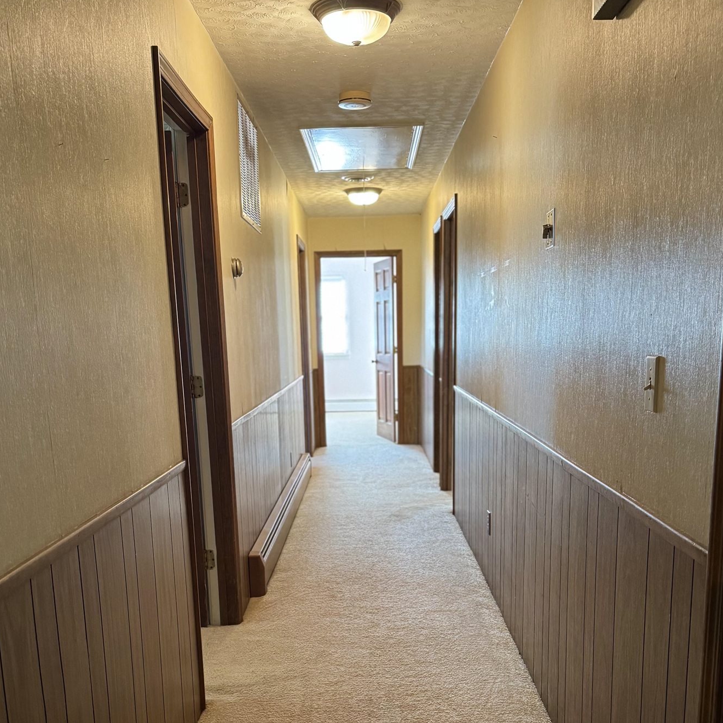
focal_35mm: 37
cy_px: 528
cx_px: 366
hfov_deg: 44.9
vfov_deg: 43.7
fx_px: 874
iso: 500
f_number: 1.78
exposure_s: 1/60
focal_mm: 6.76
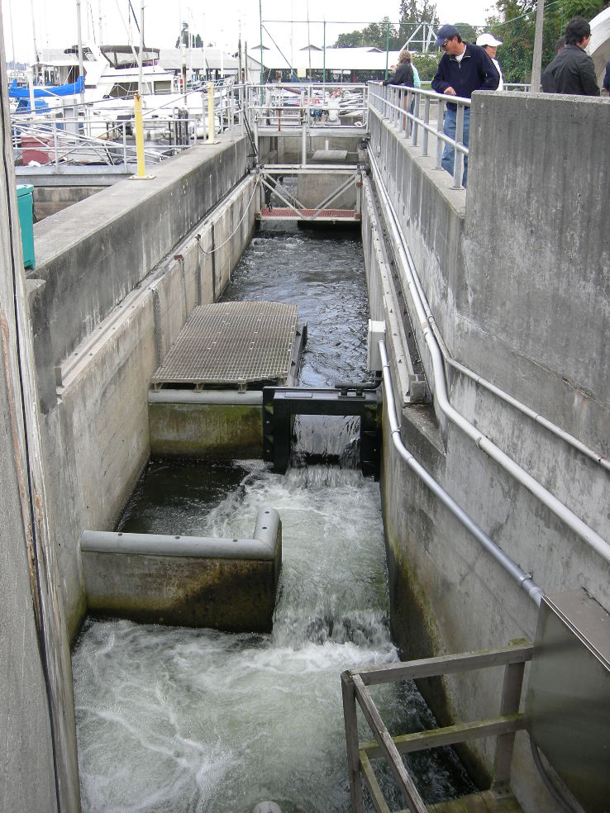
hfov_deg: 39.7
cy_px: 406
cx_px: 305
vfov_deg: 51.4
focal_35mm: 36
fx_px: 846
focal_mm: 7.5
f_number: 3.8
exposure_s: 1/70.3
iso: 64
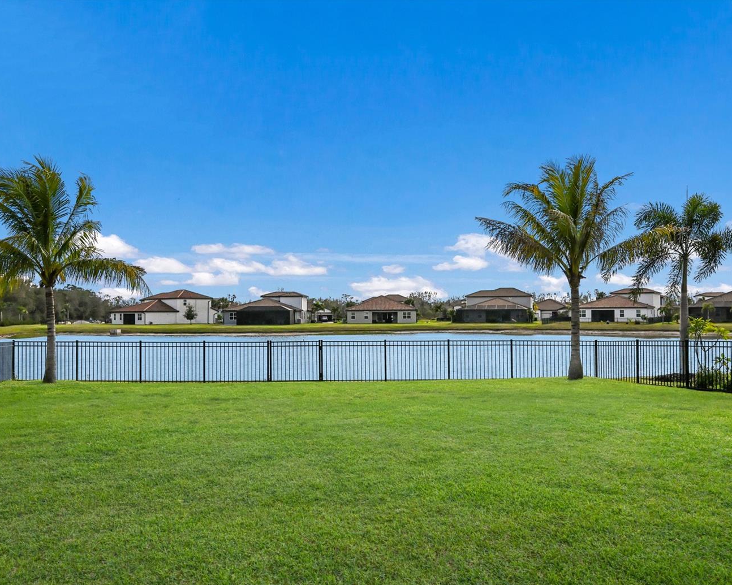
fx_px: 641
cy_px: 300
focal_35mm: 30
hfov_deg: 59.4
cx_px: 382
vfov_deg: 49.1
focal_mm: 25.5
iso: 3200
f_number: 8
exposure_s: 1/16000
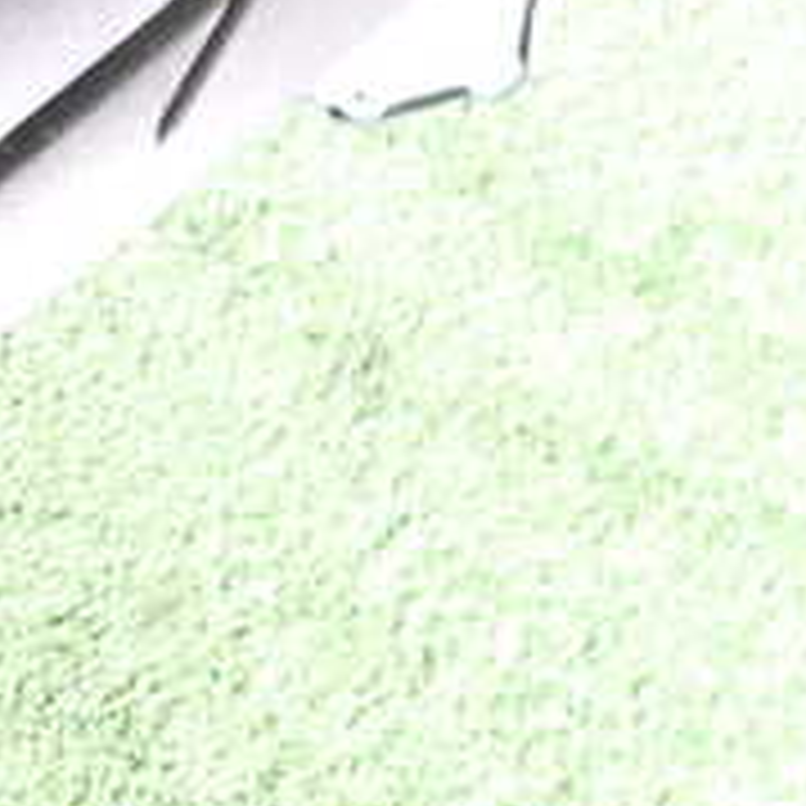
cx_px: -243
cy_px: 86
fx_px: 1949
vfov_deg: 22.8
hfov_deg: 21.2
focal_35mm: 74
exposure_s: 1/30
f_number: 2
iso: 200
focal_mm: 4.5
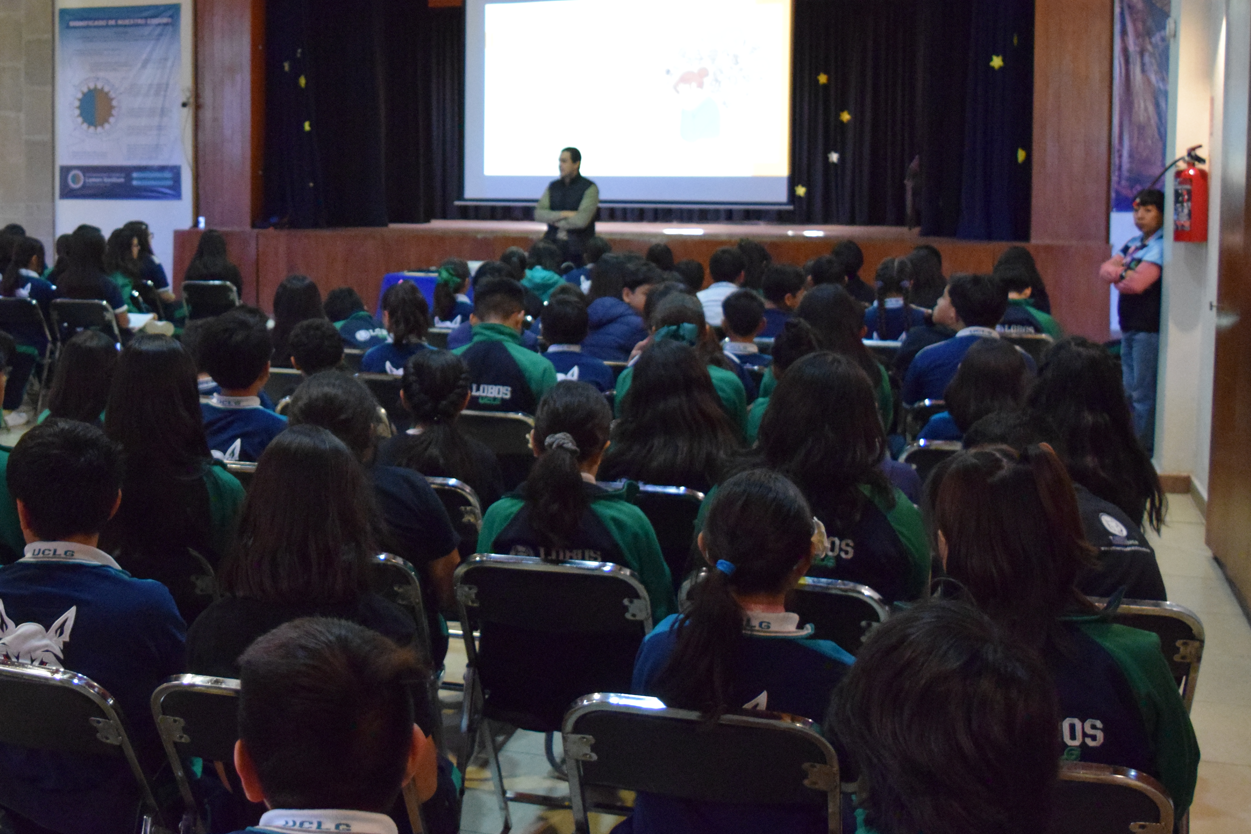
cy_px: 294
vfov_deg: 29.1
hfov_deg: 42.0
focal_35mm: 46
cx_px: 389
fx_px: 1598
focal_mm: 22
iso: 6400
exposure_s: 1/60
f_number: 3.8
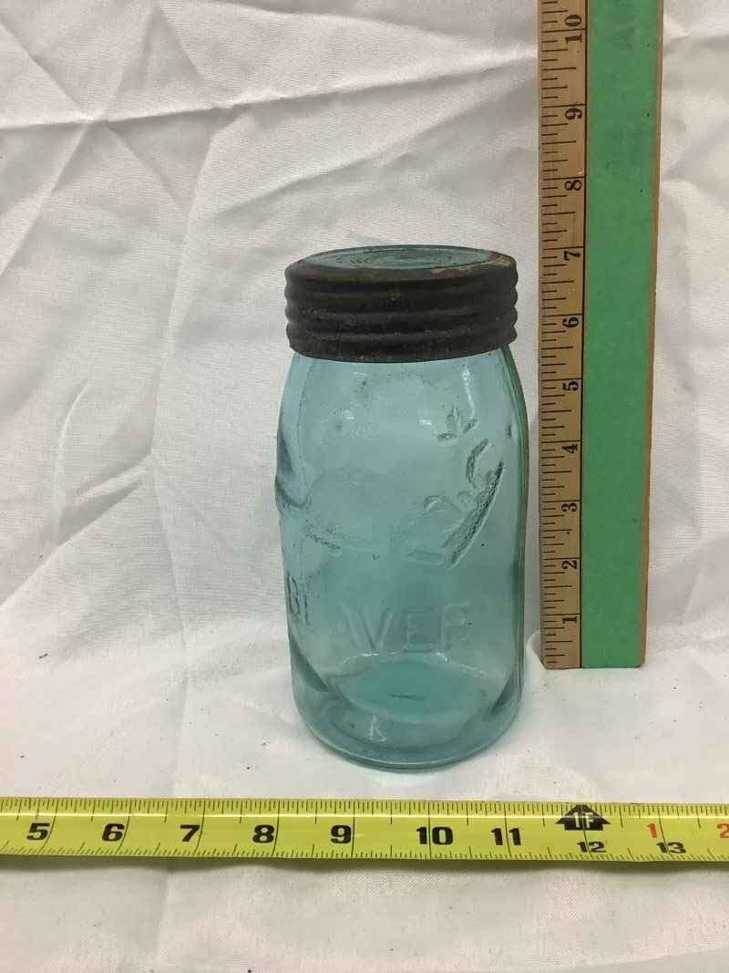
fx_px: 871
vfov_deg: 58.4
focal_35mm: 31
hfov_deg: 45.4
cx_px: 364
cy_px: 486
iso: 64
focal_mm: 3.3
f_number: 2.4
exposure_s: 1/50
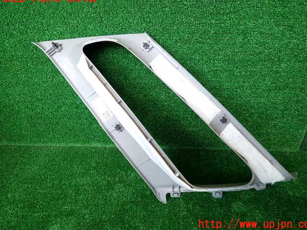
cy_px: 112
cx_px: 159
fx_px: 231
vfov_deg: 53.1
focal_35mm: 26
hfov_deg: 67.3
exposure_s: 1/60
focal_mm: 4.5
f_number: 2
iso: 200
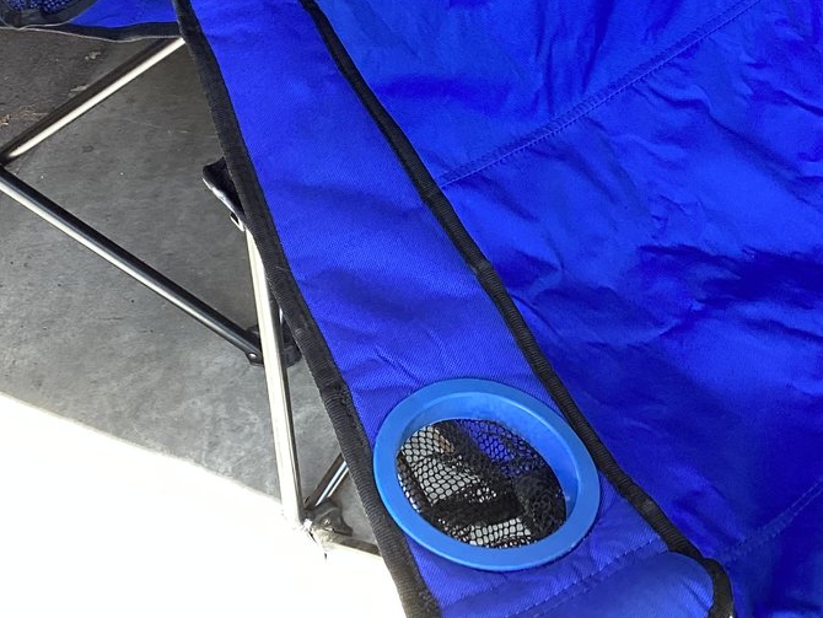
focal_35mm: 70
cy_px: -6
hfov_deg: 27.7
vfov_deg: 20.3
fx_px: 1665
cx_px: 456
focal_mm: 3.3
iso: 80
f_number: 2.4
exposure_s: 1/120
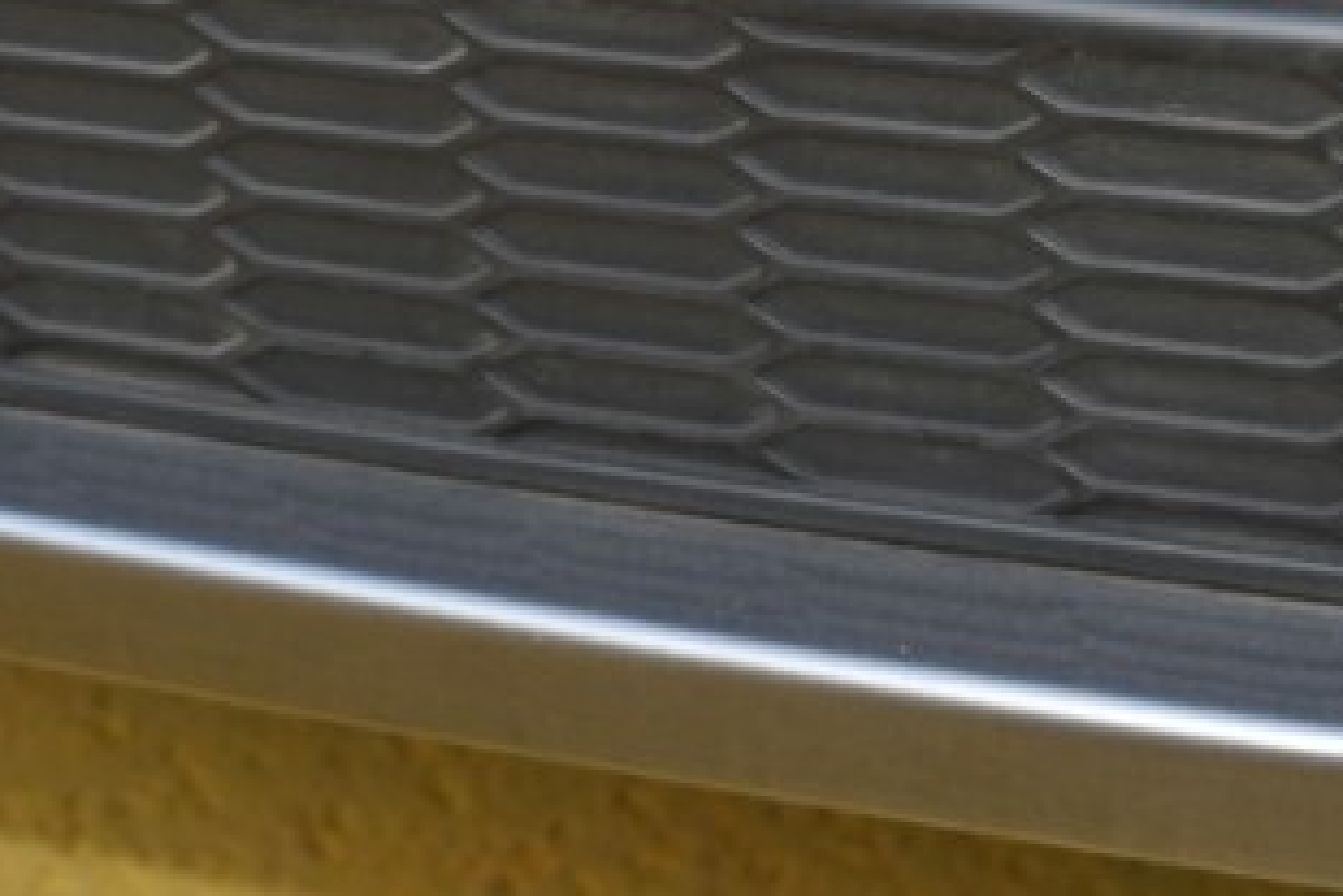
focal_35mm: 167
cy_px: -145
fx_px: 6235
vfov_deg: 8.2
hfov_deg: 12.1
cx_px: -186
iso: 100
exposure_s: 1/125
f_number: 5.6
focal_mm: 27
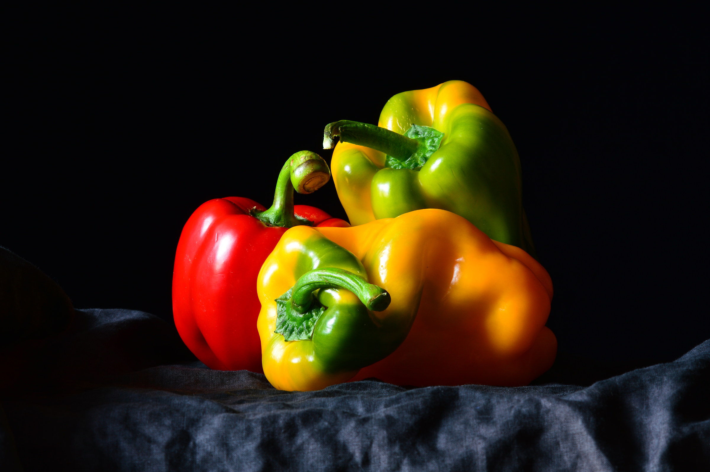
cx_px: 355
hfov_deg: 20.0
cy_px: 236
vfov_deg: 13.4
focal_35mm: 102
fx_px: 2010
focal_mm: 68
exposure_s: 2
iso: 100
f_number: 16
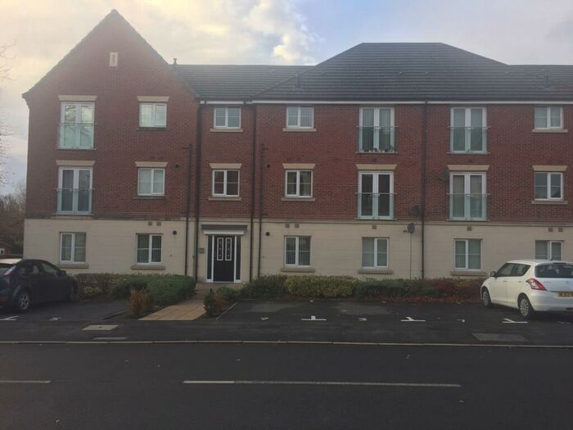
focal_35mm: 29
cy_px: 215
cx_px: 286
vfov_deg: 48.2
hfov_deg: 61.7
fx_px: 480
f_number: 2.2
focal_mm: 4.15
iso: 32
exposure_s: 1/514
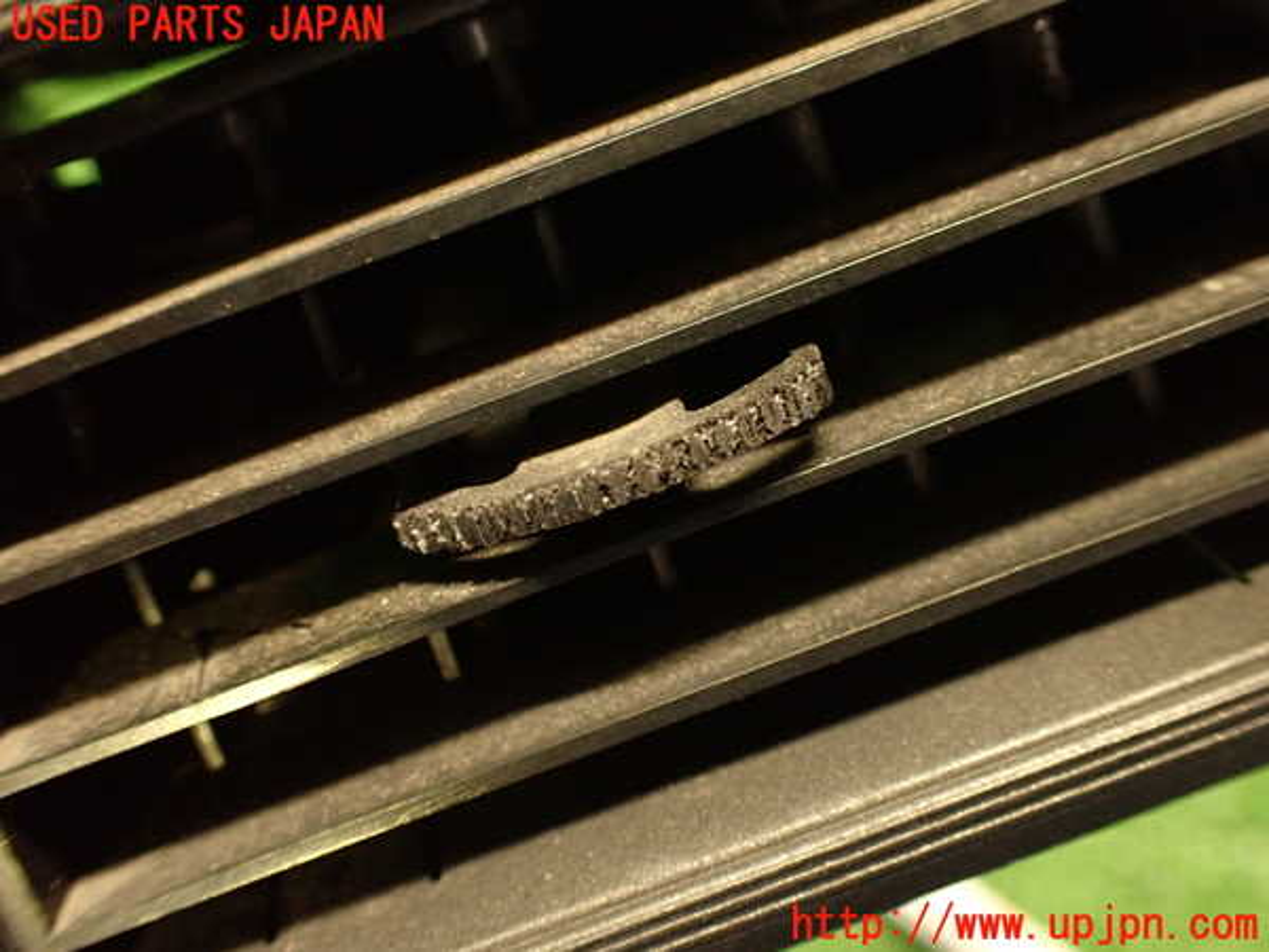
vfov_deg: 44.2
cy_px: 476
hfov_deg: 56.8
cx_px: 634
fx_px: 1173
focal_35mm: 32
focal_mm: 5.79
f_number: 2.4
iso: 800
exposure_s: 1/20
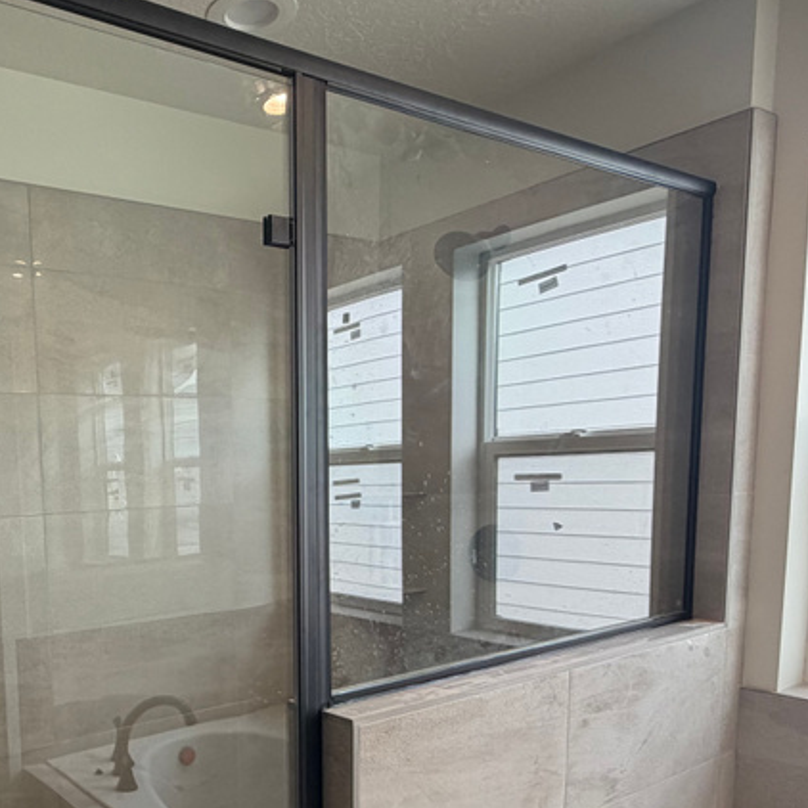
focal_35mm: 30
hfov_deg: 50.3
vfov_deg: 52.4
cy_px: 571
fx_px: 792
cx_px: 144
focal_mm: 2.22
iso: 200
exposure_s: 1/120
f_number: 2.2
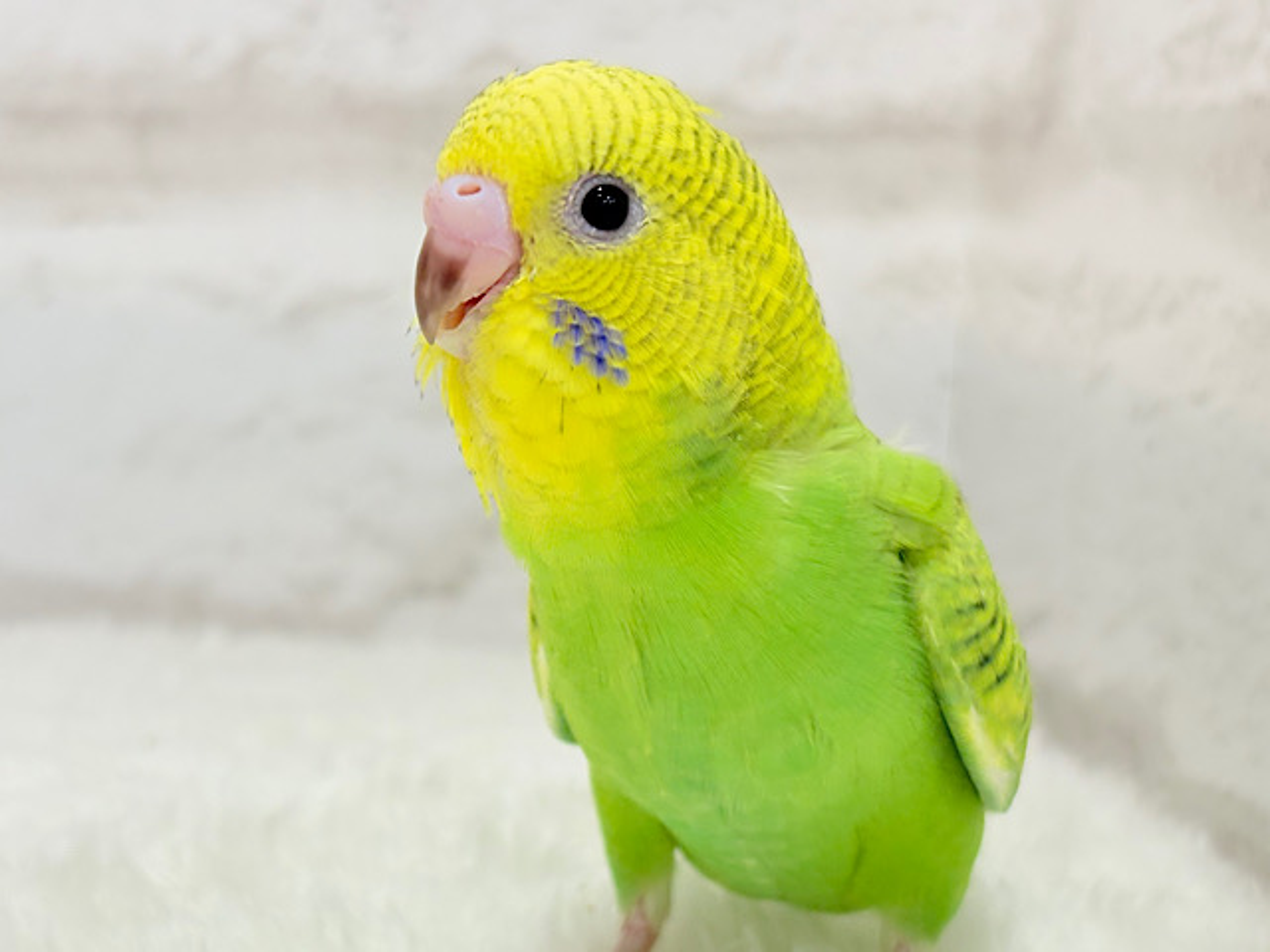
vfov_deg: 28.0
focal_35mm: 52
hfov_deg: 36.8
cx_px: 635
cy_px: 476
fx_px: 1908
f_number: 1.6
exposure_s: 1/100
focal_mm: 5.96
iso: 64
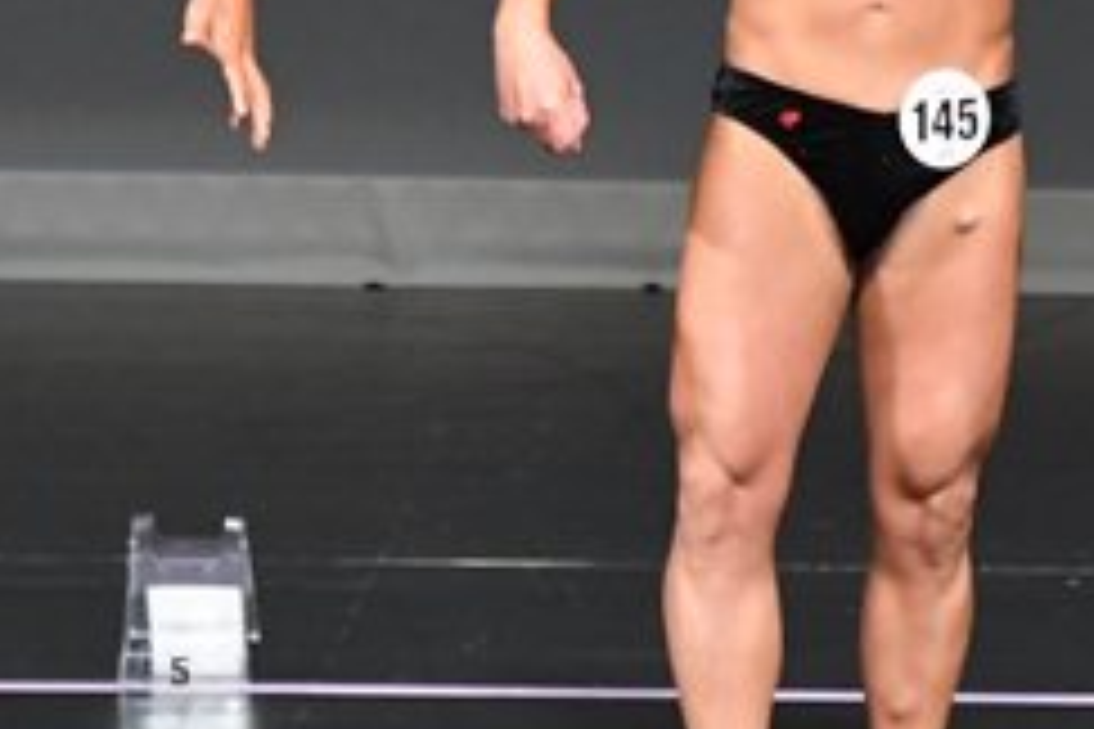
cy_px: 112
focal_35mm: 910
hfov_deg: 2.3
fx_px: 27652
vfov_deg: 1.5
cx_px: 790
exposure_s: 1/400
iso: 5000
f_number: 5.6
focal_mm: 190
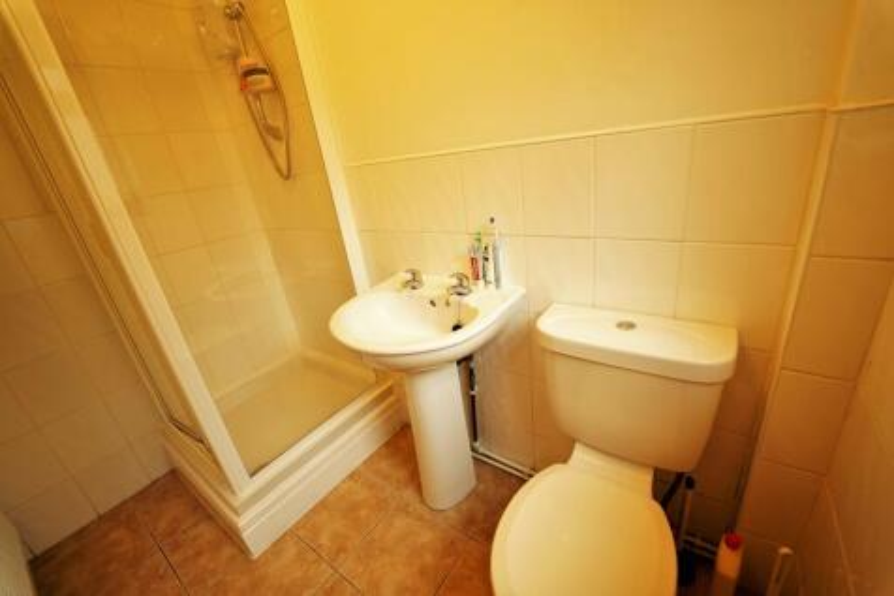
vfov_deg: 81.2
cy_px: 298
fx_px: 348
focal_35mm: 14
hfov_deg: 104.3
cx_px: 447
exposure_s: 1/60
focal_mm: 14
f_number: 2.8
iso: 400
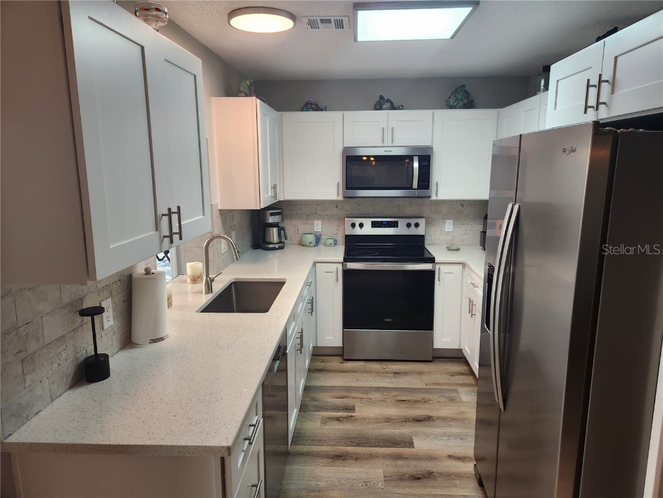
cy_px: 249
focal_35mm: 23
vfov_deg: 58.9
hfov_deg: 73.9
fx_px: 441
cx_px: 332
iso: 160
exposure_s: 1/180
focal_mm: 5.4
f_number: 1.8
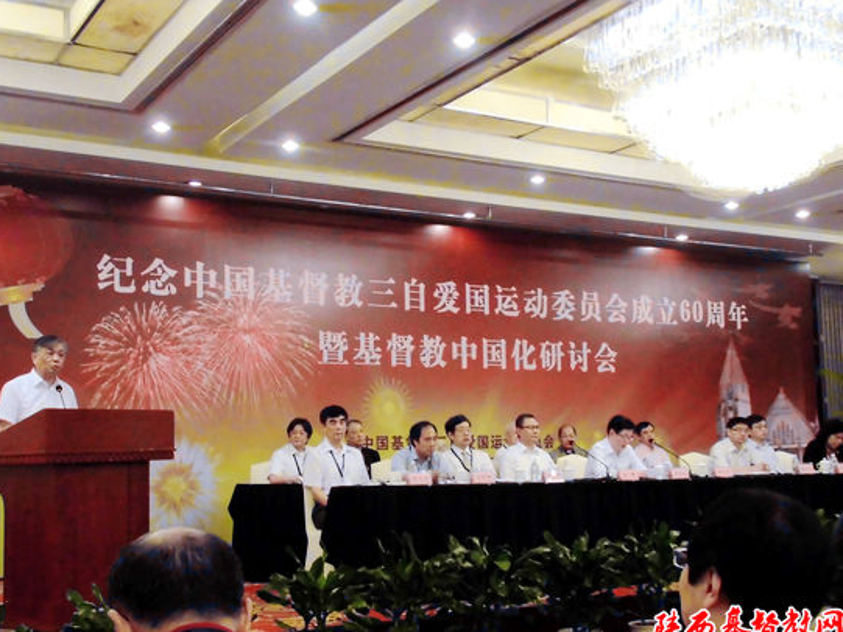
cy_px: 349
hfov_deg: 45.8
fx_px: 999
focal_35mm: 41
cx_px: 413
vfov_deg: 35.1
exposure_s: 1/25
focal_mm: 6.61
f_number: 3.6
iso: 800
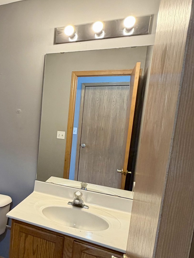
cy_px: 145
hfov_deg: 40.7
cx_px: -1
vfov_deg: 59.8
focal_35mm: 30
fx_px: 224
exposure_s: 1/60
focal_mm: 2.22
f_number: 2.2
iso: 200
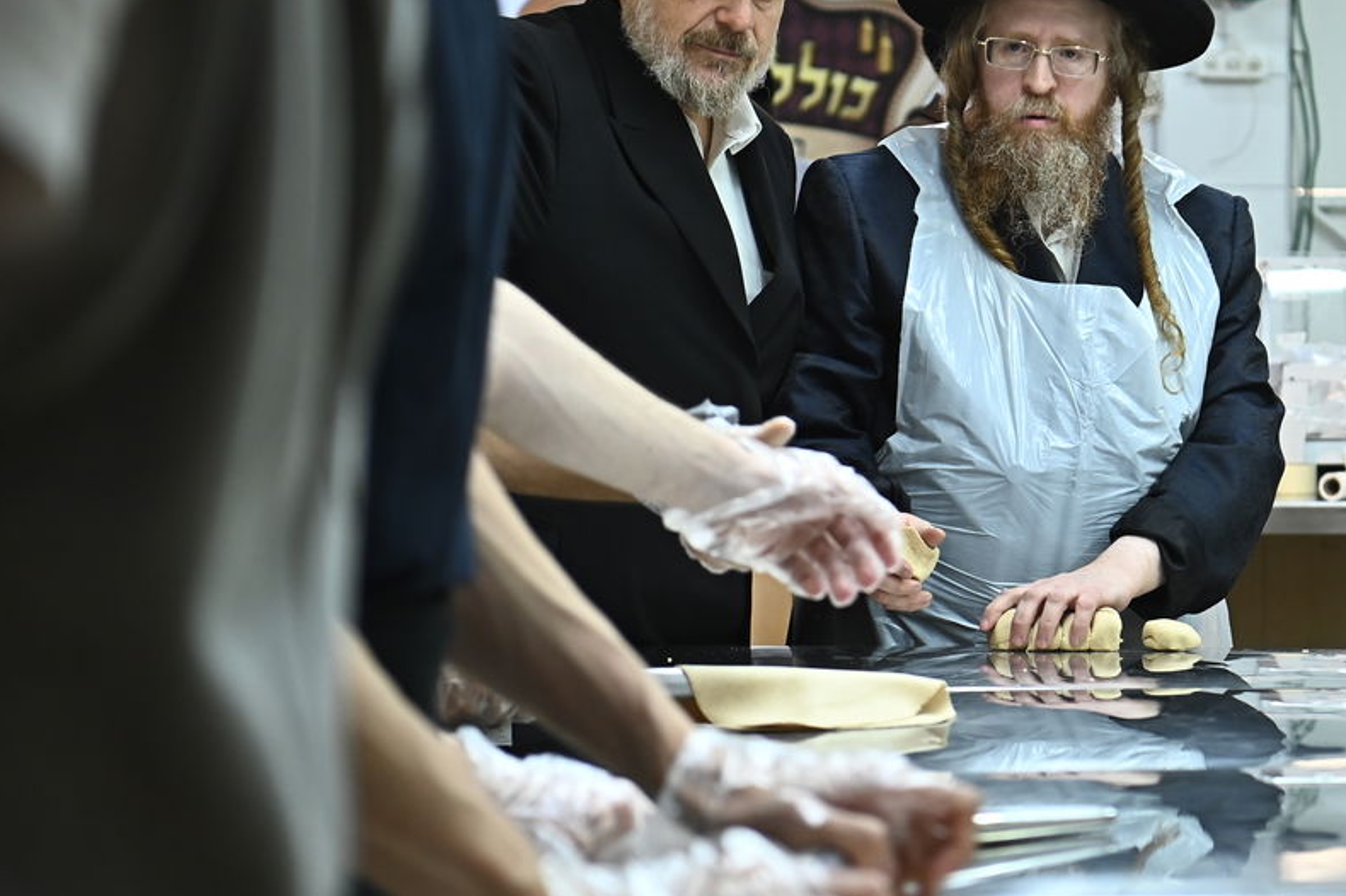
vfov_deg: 11.0
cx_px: 1157
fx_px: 4634
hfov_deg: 16.4
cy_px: 283
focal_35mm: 124
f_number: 3.5
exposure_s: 1/250
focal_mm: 70
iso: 1000
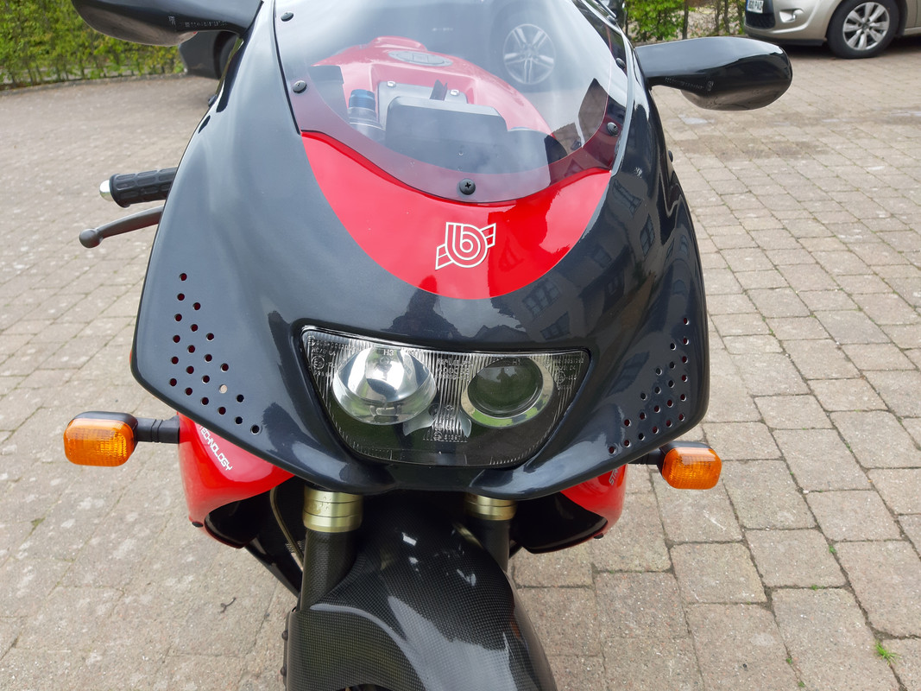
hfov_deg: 65.3
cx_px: 460
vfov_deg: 51.3
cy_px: 346
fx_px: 718
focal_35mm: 27
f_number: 1.7
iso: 40
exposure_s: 1/236
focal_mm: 3.93
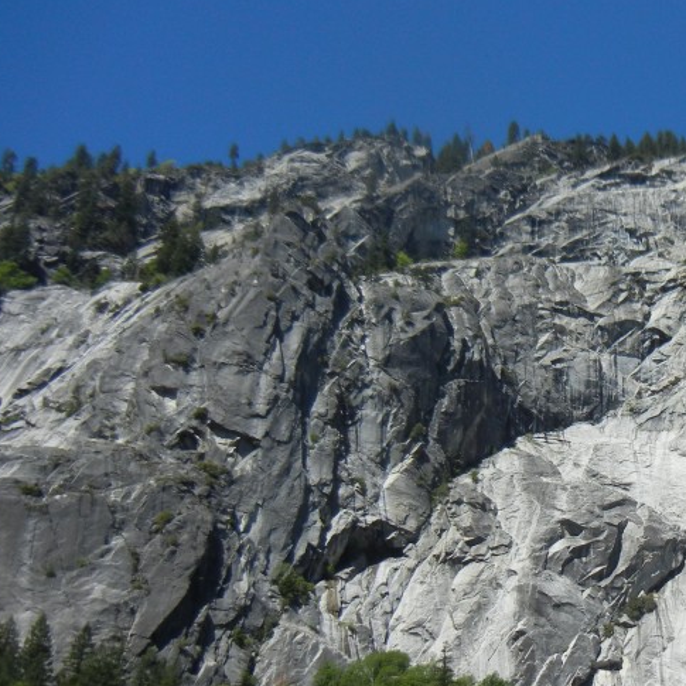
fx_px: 1256
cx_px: 703
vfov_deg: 30.2
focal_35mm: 56
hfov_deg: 28.5
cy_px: 485
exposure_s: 1/454
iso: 160
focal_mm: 5.4
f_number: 7
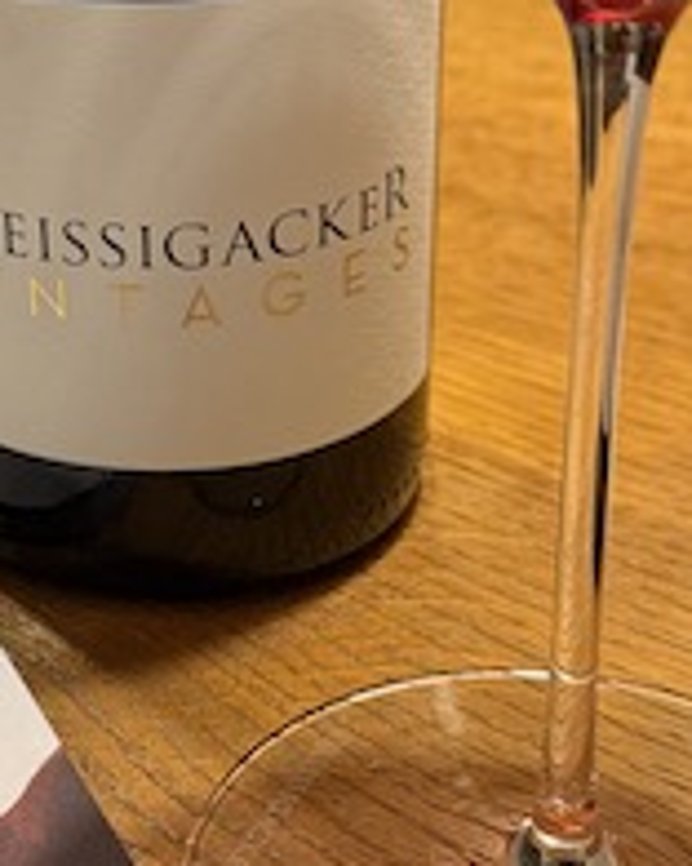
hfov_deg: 19.6
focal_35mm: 77
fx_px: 1971
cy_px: 280
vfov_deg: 24.6
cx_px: 102
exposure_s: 1/50
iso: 250
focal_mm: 6.76
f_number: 1.78
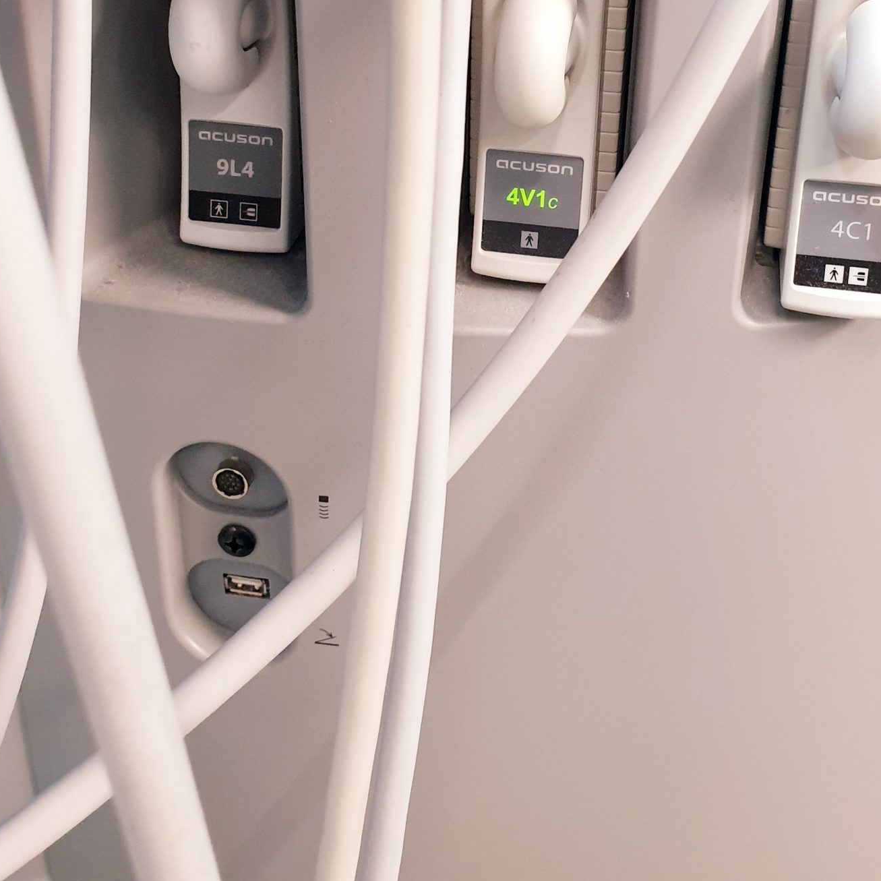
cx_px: 508
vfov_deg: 36.1
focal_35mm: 45
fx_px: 1296
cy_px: 161
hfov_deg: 37.5
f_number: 2.4
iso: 320
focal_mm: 4.3
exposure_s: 1/33
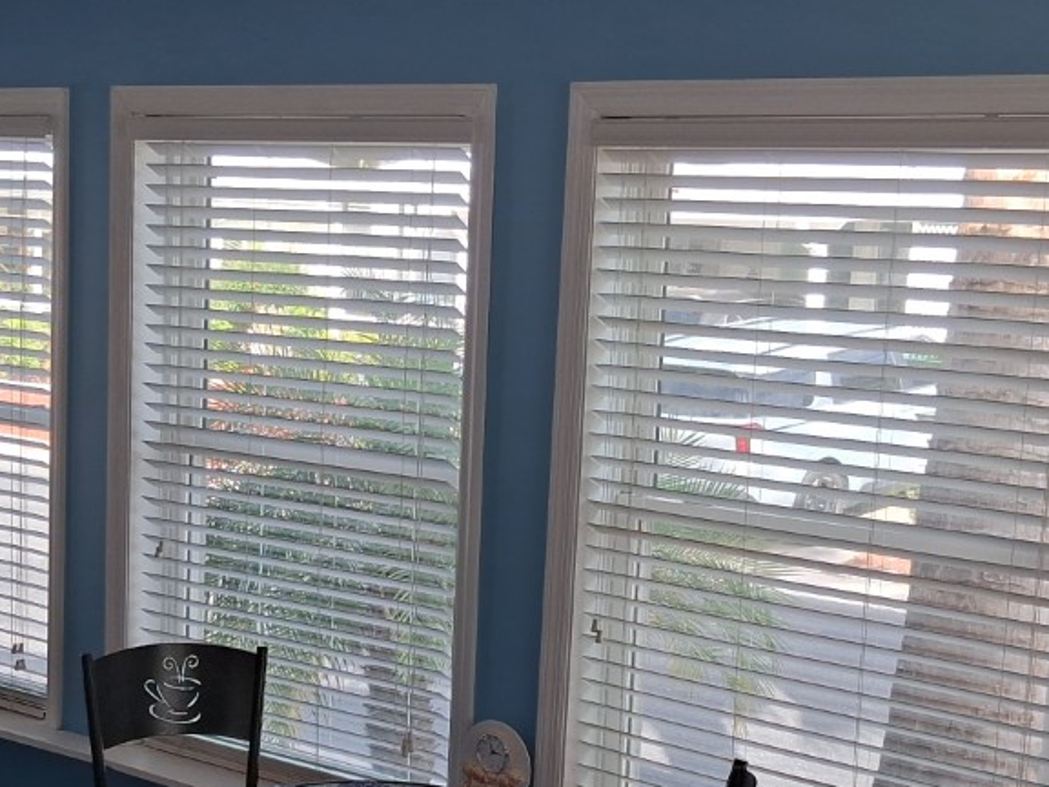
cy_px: 537
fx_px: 1970
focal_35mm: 65
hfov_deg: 29.8
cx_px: 472
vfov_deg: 22.5
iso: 32
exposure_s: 1/120
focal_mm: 3.98
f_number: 1.8
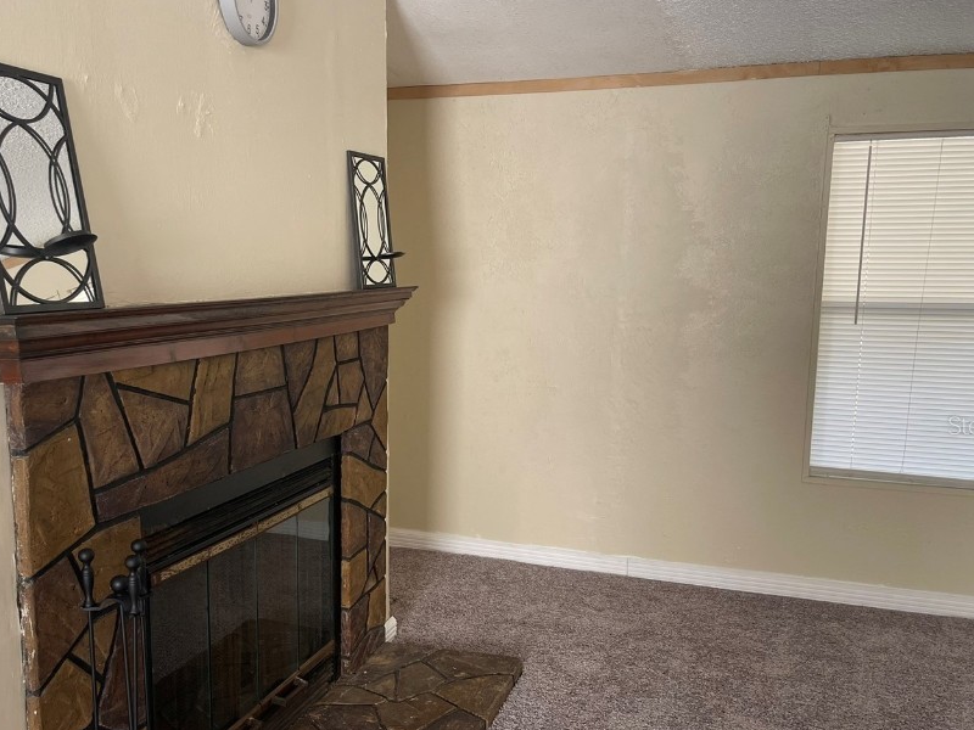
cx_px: 440
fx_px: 900
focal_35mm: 32
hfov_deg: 56.7
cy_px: 425
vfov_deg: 44.0
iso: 125
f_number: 1.6
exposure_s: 1/121
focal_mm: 5.1
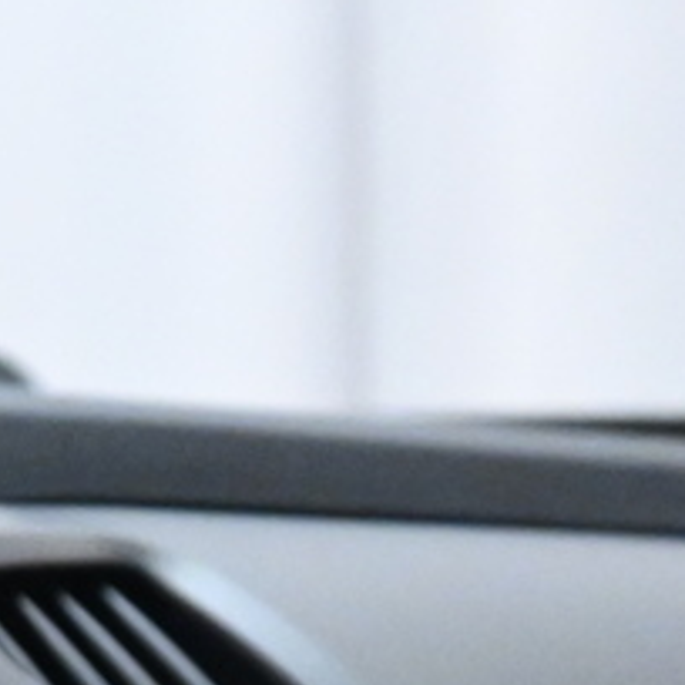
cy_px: 1132
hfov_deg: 8.4
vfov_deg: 8.8
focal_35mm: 192
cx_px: -900
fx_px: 4307
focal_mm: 19
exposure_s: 1/125
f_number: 5.6
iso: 4000
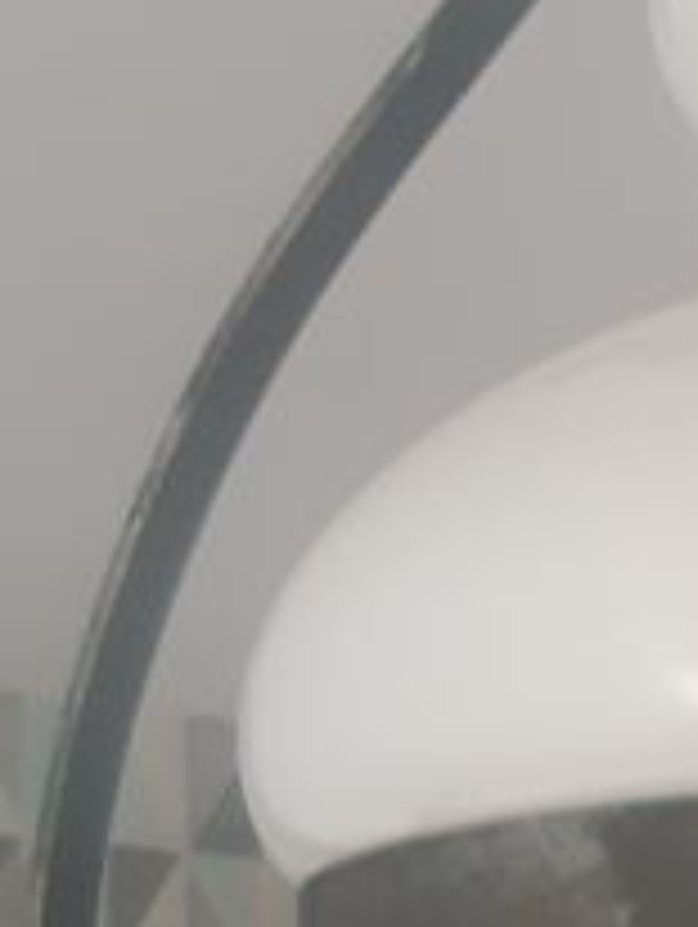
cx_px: 1148
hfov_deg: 11.2
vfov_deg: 15.2
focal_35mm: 126
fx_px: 3381
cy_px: 1058
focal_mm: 3.93
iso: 200
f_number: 1.7
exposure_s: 1/50
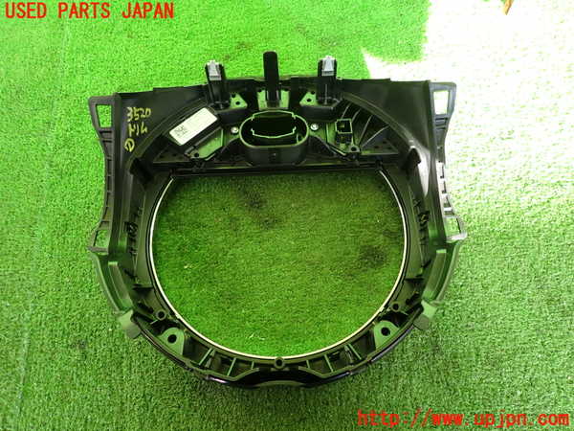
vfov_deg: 54.9
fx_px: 415
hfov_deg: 69.4
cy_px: 216
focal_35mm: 25
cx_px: 287
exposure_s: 1/60
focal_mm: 4.5
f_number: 2
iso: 160
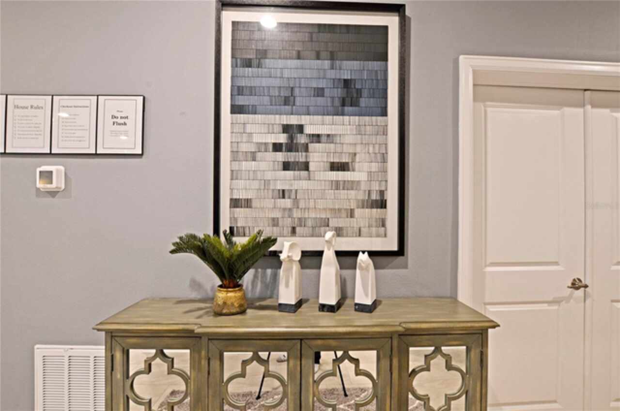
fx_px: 258
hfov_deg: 100.5
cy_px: 206
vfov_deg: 77.1
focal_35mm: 15
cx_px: 310
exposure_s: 1/13
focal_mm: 10
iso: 200
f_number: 4.5
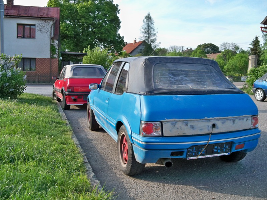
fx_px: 270
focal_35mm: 35
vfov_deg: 40.7
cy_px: 100
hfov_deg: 52.6
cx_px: 134
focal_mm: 6.2
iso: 80
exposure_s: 1/250
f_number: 3.5
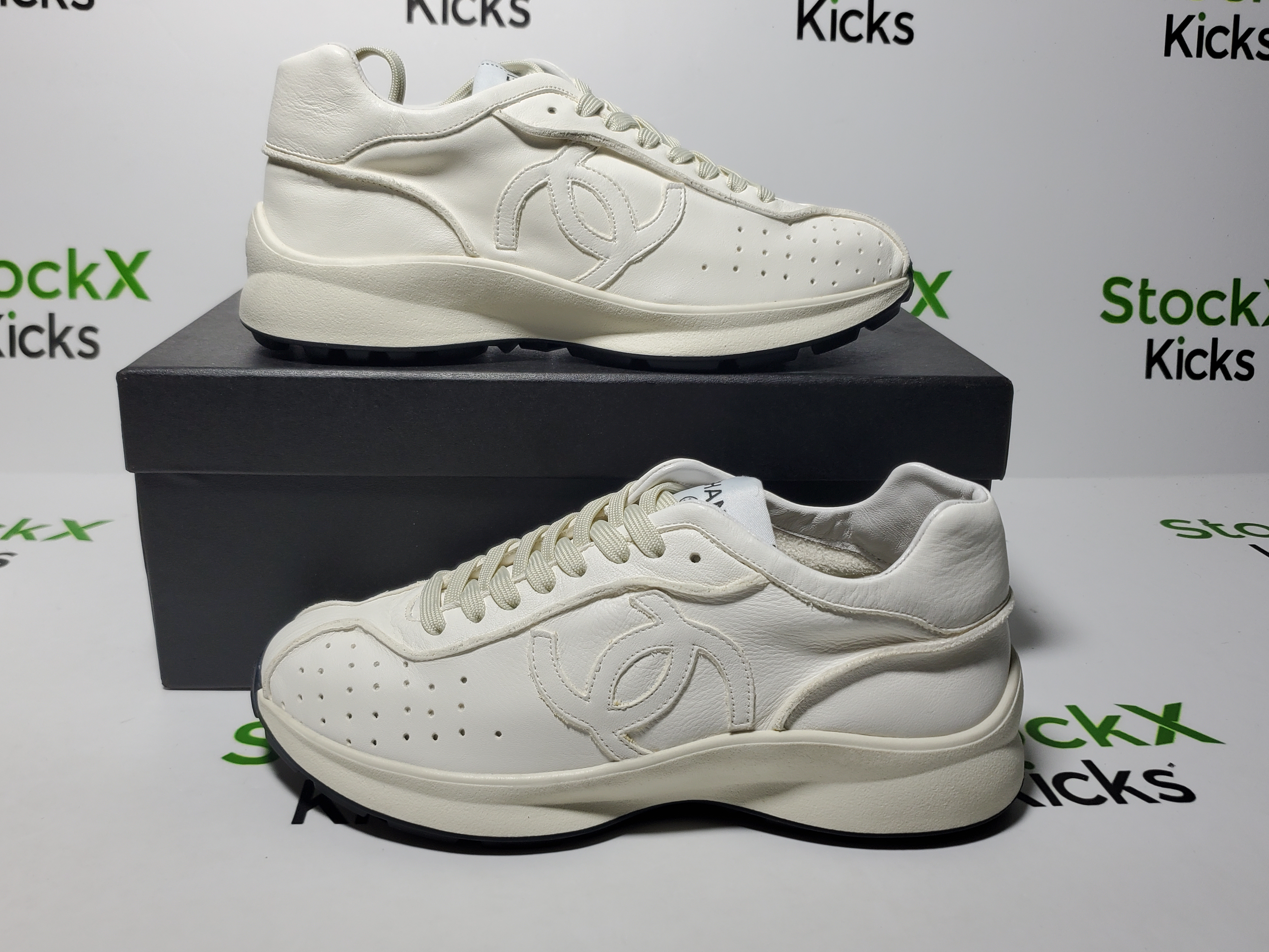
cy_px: 434
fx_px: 1063
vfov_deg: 48.2
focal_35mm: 29
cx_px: 635
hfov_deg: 61.7
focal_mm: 4.3
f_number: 1.5
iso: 50
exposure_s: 1/629
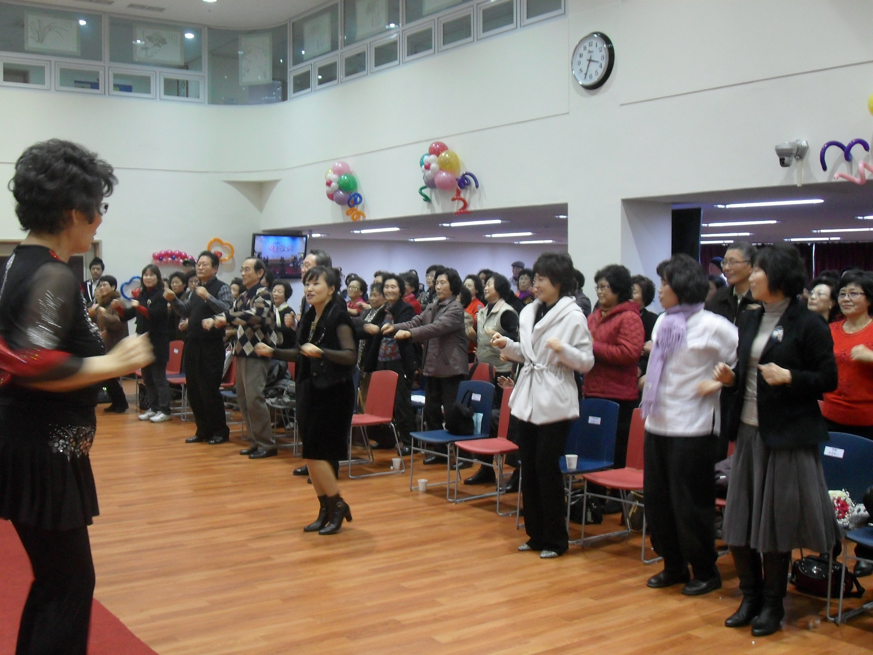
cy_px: 328
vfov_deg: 36.0
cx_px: 436
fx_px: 1009
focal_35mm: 40
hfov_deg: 46.8
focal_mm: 7
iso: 200
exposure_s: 1/30
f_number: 3
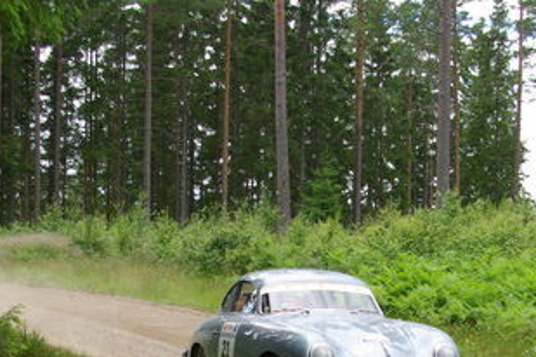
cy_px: 353
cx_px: 328
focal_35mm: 87
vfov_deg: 15.4
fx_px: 1295
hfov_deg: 23.3
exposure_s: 1/350
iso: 400
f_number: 4.5
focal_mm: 28
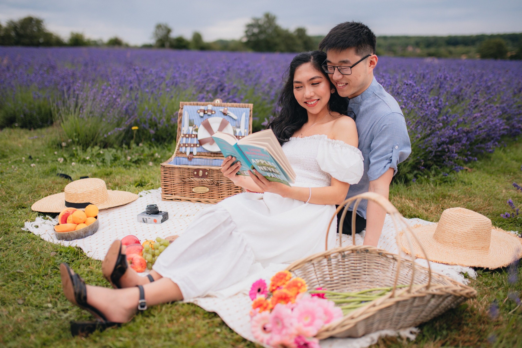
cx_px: 261
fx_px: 507
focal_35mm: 35
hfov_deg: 54.4
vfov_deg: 37.9
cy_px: 174
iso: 100
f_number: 1.4
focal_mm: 35
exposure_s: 1/2500
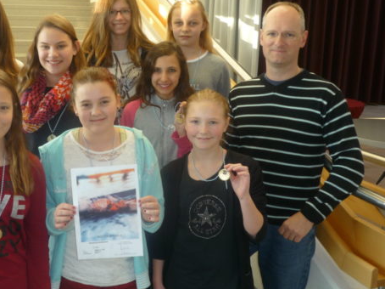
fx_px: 478
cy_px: 130
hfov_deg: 43.2
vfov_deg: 33.5
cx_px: 125
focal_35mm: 43
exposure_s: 1/30
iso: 100
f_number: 3.4
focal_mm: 5.3
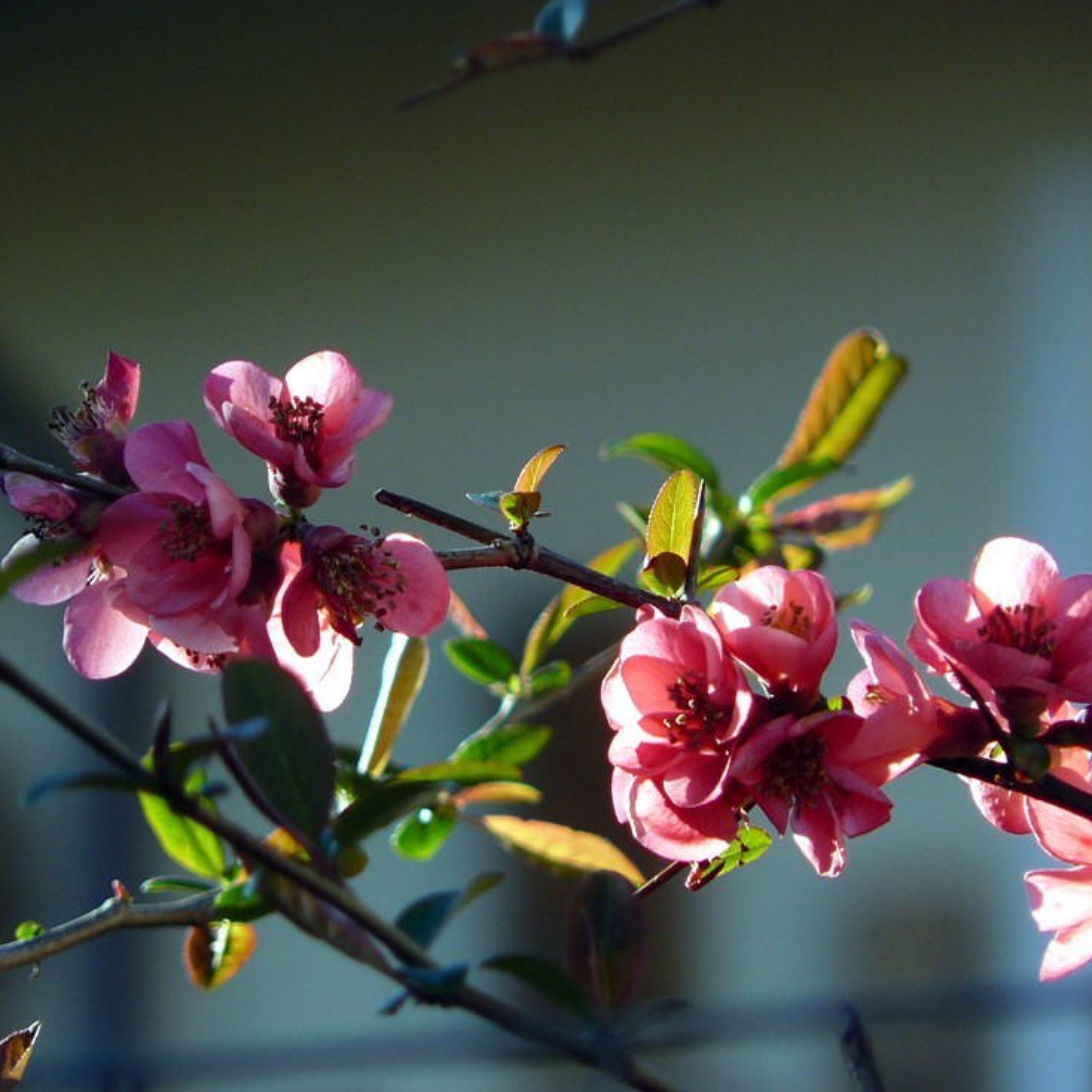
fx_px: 14562
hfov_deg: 4.3
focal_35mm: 408
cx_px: 506
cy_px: 562
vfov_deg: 4.3
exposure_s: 1/500
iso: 100
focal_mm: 55.2
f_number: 3.3
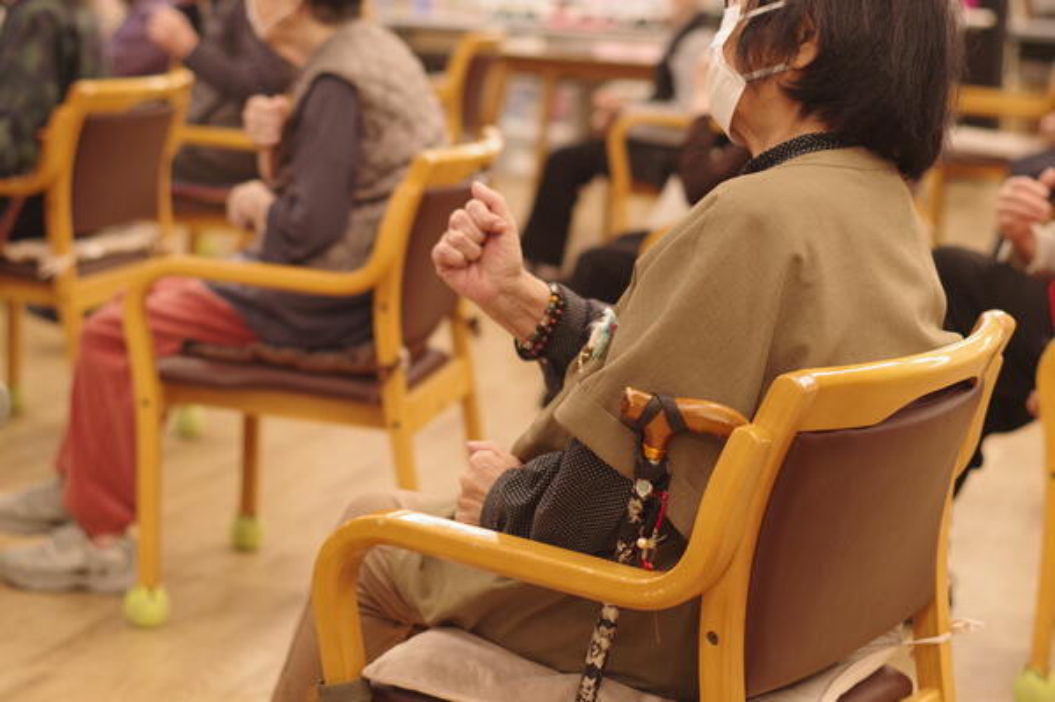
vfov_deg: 18.2
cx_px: 528
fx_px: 2196
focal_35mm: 75
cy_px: 351
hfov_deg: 27.0
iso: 800
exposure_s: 1/200
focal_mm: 50
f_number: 2.5
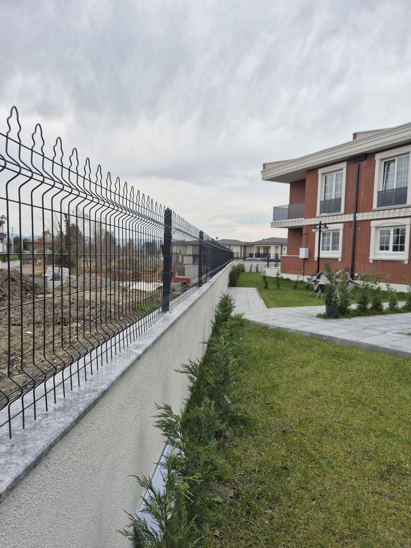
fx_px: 364
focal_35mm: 23
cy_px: 274
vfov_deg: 73.9
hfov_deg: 58.9
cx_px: 206
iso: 25
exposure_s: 1/180
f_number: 1.8
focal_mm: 5.4
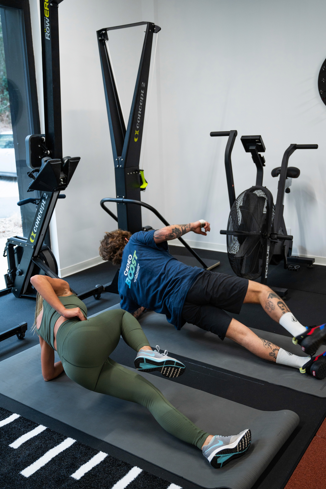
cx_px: 163
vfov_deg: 53.2
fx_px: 490
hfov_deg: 36.8
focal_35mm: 36
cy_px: 244
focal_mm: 36
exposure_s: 1/80
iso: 500
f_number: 4
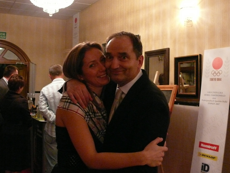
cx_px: 101
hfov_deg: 43.8
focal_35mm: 43
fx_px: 286
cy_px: 83
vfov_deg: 33.6
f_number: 2.8
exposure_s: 1/30
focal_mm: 8
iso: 800
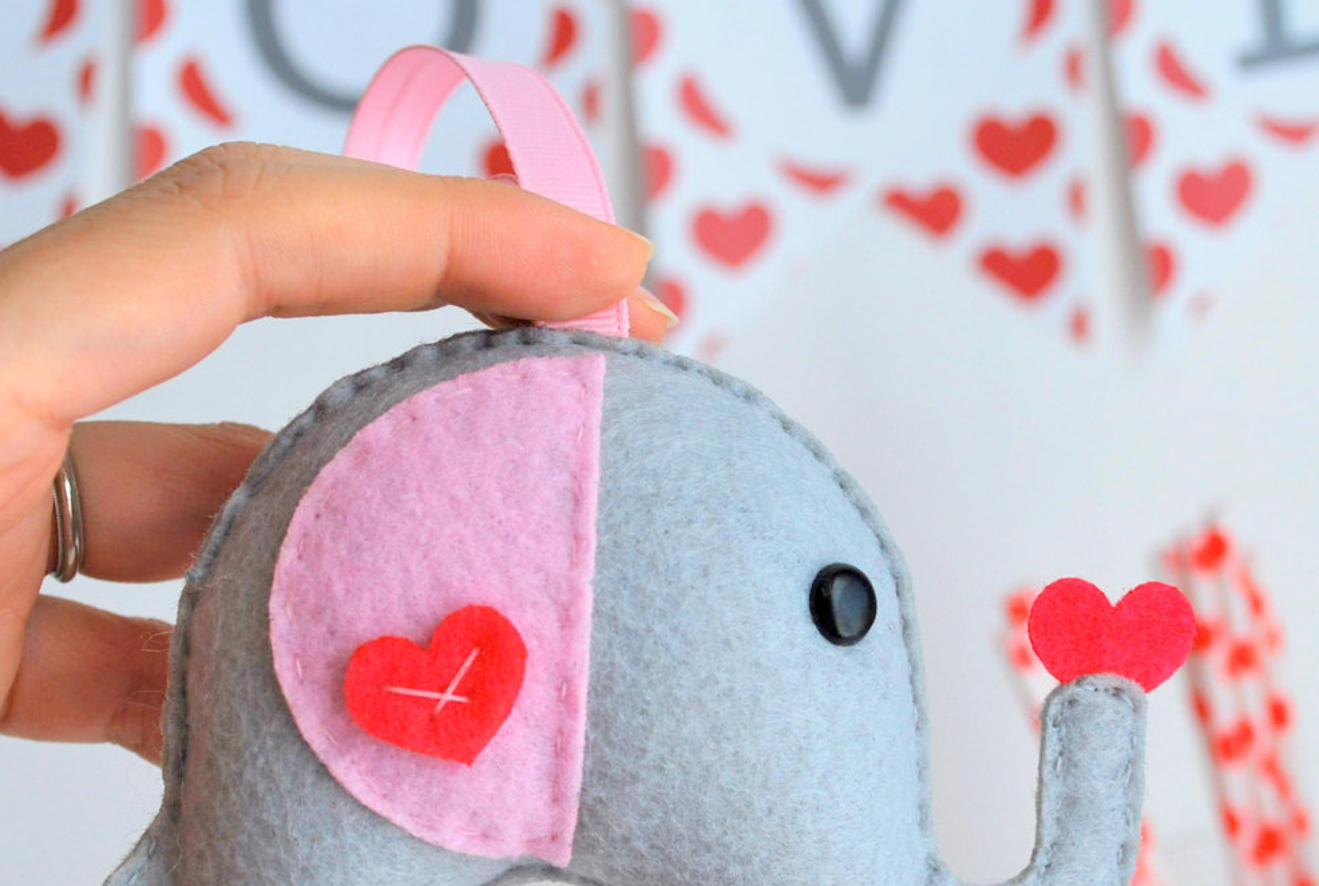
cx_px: 710
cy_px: 659
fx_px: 2680
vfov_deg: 18.6
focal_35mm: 73
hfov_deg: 27.6
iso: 200
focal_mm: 32
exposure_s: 1/125
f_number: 5.6
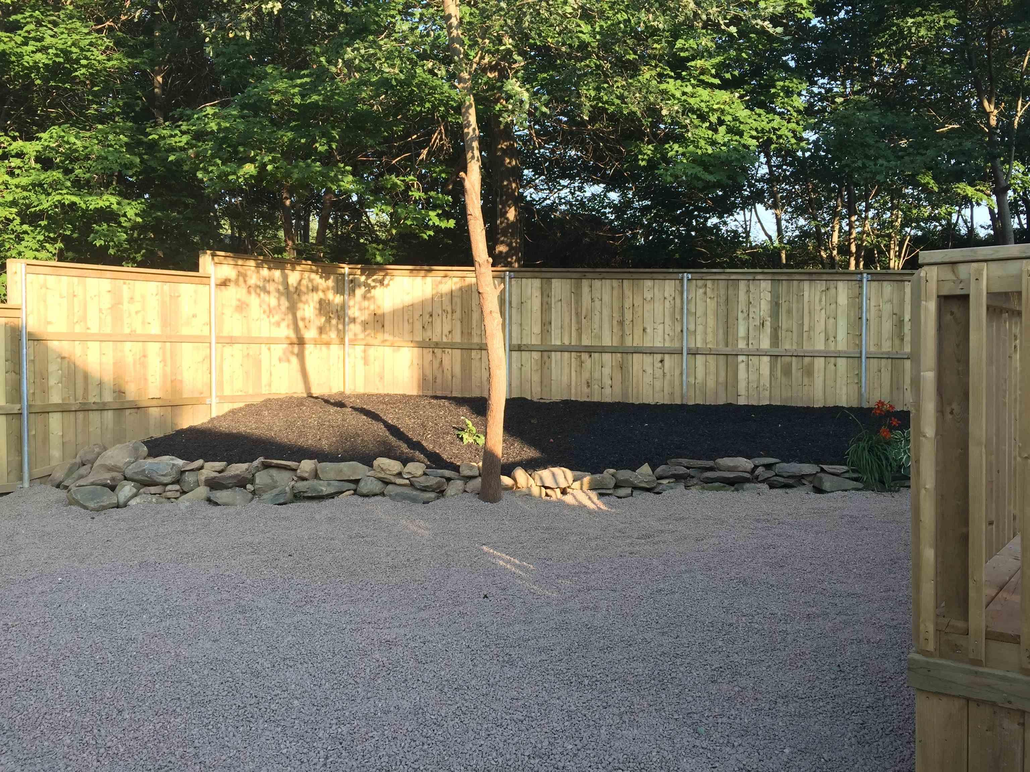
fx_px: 863
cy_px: 386
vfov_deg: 48.2
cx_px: 515
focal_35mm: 29
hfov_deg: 61.7
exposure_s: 1/147
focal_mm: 4.15
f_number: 2.2
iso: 32
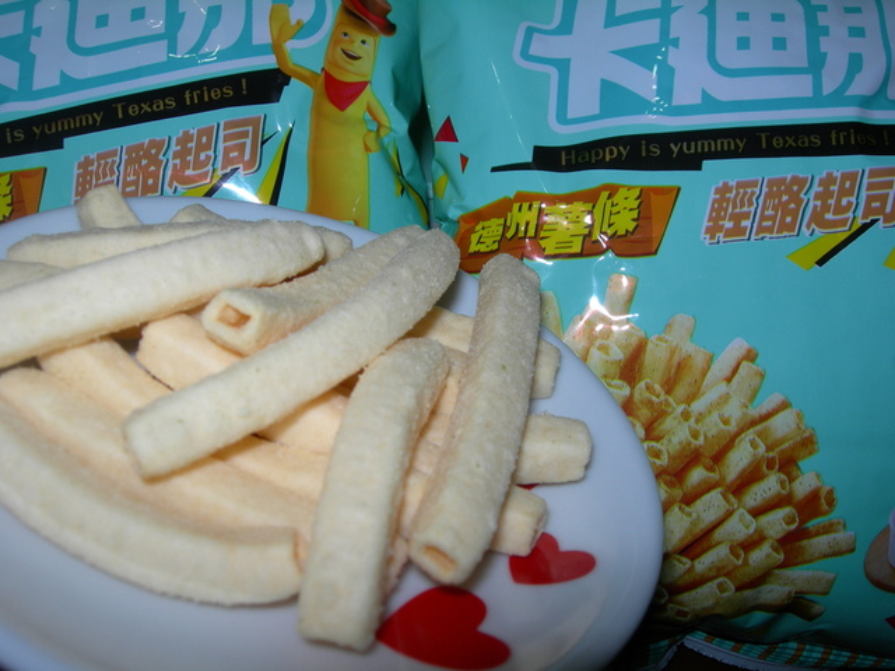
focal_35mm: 38
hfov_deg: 49.0
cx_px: 448
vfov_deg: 37.7
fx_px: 982
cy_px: 336
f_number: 4.8
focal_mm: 7.8
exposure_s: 1/60.1
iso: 50
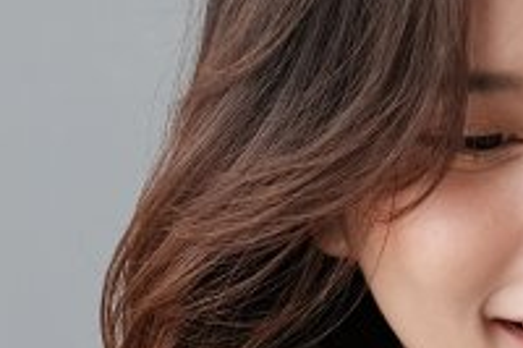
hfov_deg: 4.9
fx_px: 6155
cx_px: 322
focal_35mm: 424
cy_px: 747
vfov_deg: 3.2
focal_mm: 35
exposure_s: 1/250
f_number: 2.5
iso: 200
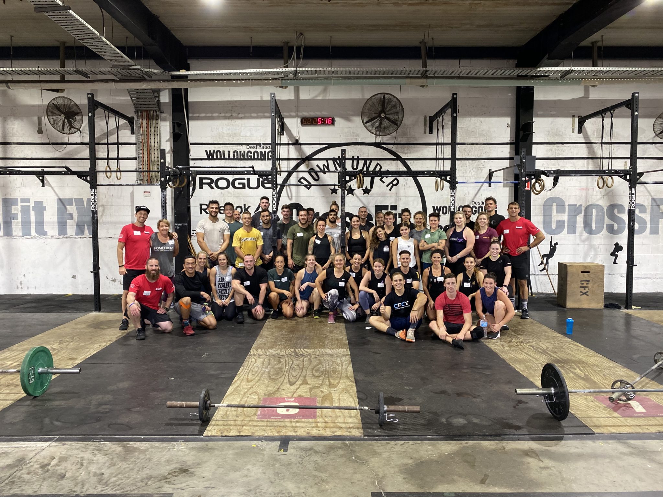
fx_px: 498
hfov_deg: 67.3
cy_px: 248
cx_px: 332
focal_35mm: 26
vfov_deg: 53.1
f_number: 1.8
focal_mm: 4.25
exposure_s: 1/50
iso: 200
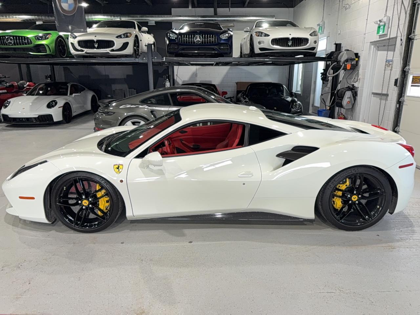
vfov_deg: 56.8
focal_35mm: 24
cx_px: 210
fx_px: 291
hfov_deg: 71.6
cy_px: 158
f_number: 1.78
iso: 50
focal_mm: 6.76
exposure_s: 1/85
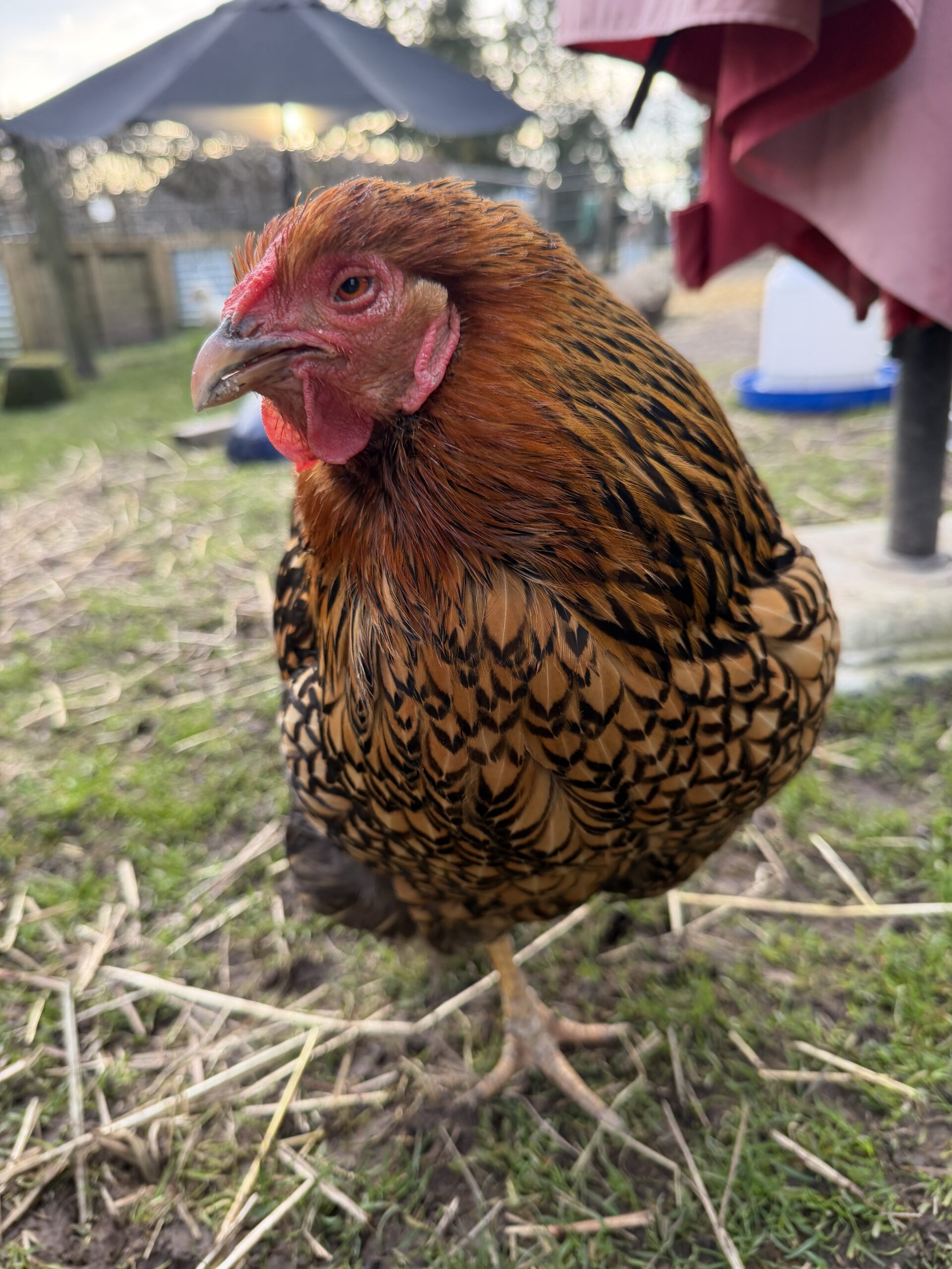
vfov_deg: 71.6
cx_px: 476
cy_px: 634
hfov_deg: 56.8
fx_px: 880
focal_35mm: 24
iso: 160
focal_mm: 6.76
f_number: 1.78
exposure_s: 1/219
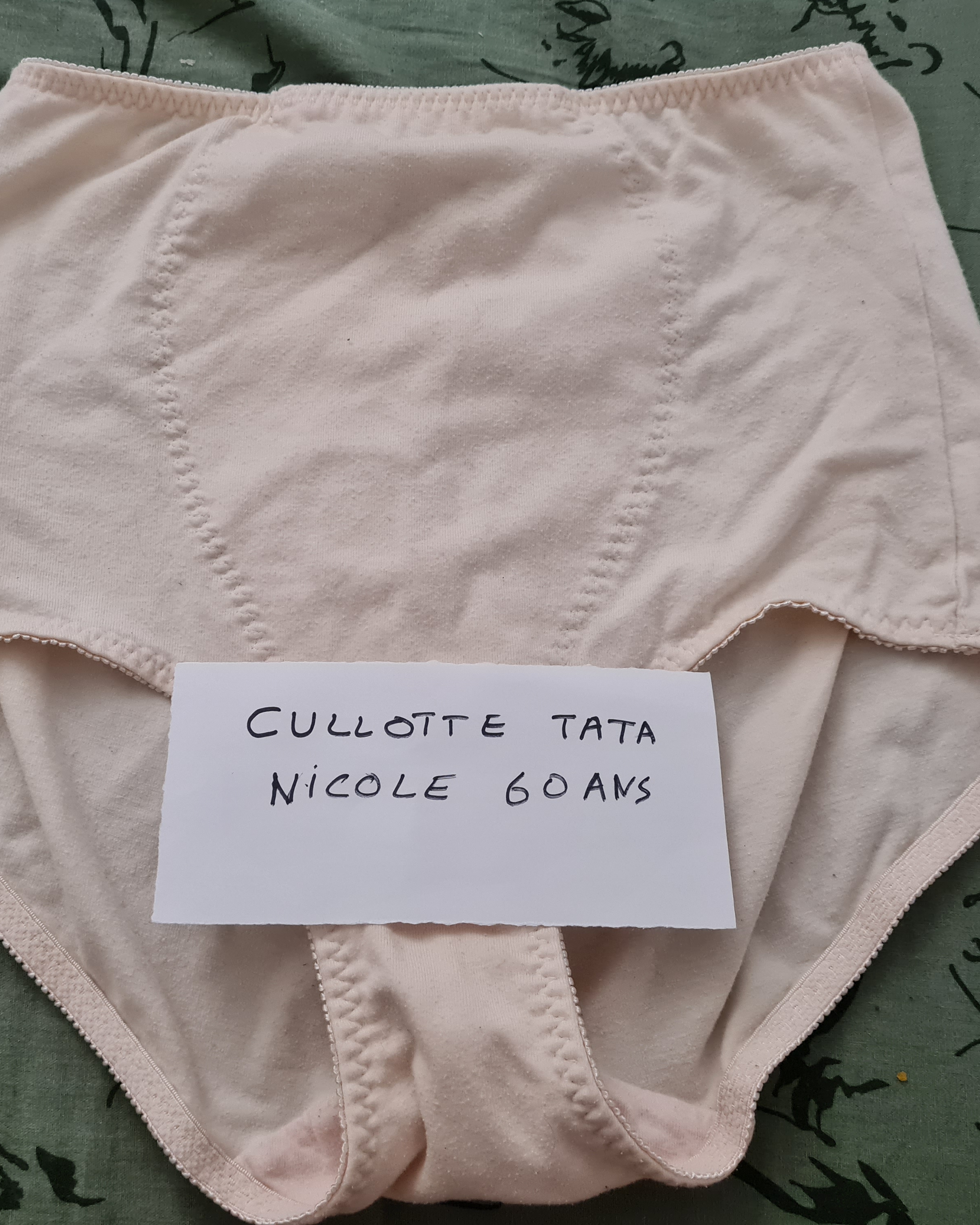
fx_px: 1233
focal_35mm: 34
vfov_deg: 52.8
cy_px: 611
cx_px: 427
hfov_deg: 43.3
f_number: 1.8
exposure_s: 1/50
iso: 800
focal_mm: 5.4
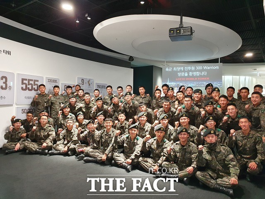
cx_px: 132
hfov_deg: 67.3
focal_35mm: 26
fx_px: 199
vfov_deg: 53.1
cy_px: 100
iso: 500
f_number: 2.4
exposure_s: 1/40
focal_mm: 4.32
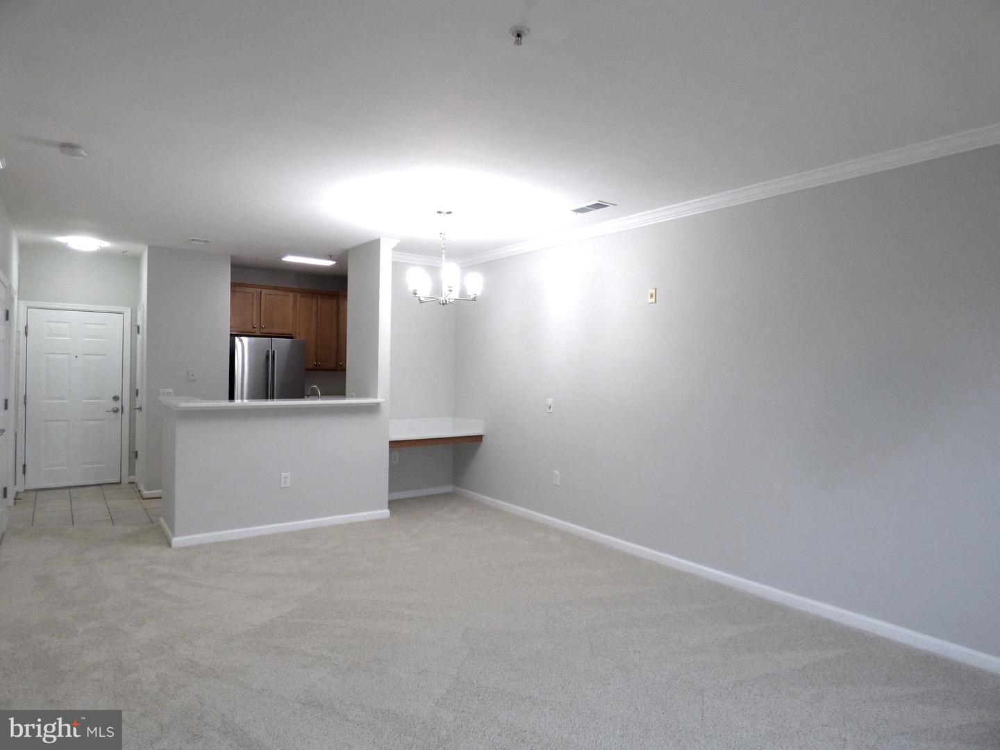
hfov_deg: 81.7
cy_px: 375
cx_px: 500
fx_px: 578
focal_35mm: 20
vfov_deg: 66.0
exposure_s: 1/60
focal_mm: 3.58
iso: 125
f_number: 2.8
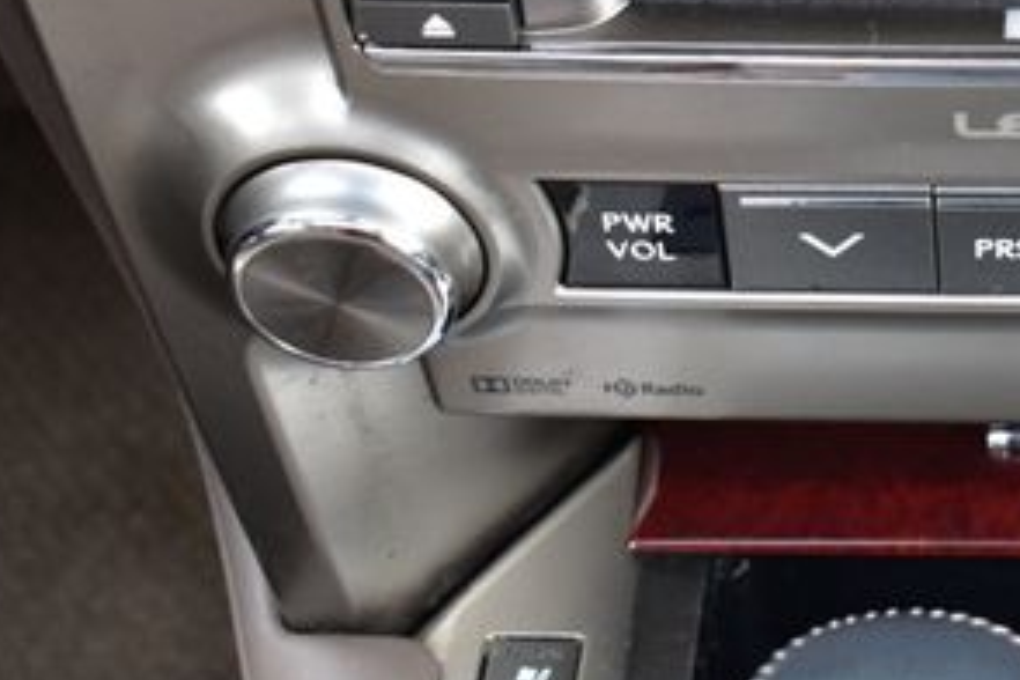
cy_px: 21
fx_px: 2496
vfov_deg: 15.3
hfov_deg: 22.1
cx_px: 1058
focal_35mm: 88
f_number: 6.3
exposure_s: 1/20
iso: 400
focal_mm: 27
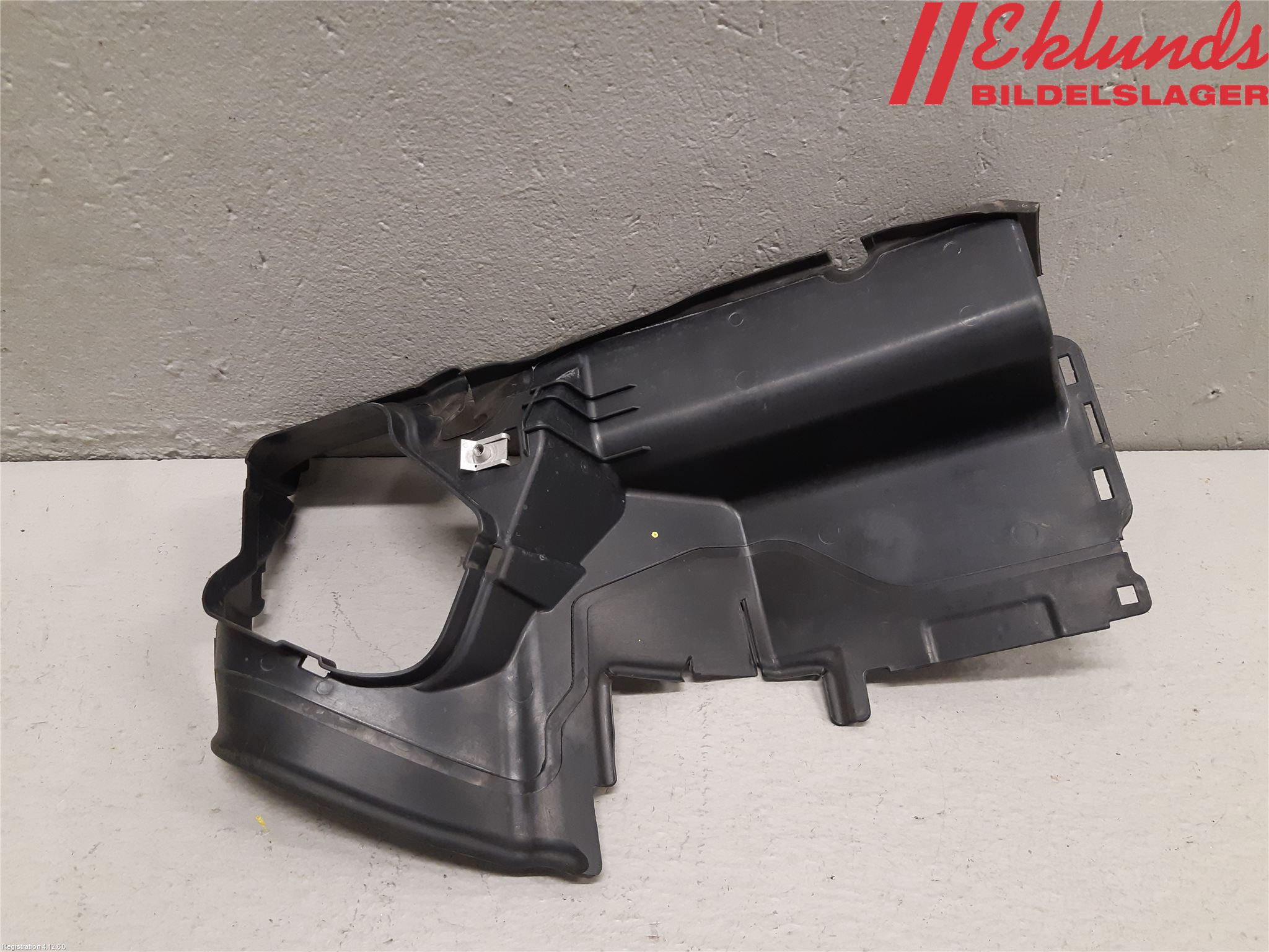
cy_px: 476
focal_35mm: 26
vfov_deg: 53.1
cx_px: 634
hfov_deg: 67.3
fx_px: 953
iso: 200
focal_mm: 3.93
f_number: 1.7
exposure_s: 1/50
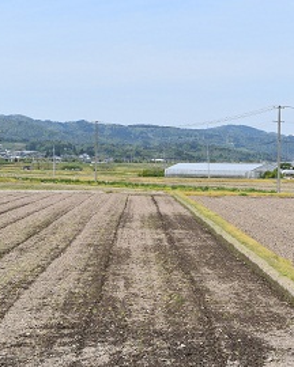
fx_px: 968
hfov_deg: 17.1
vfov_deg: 21.5
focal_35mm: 89
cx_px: 245
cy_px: 171
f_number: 10
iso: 200
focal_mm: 38
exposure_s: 1/400
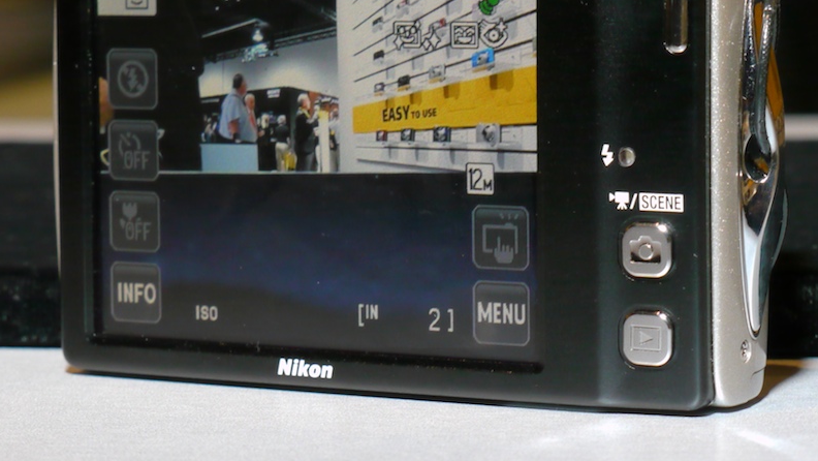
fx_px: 2148
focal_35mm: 99
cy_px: 160
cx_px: 411
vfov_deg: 12.2
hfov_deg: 21.6
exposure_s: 1/60
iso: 800
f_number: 8
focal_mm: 45
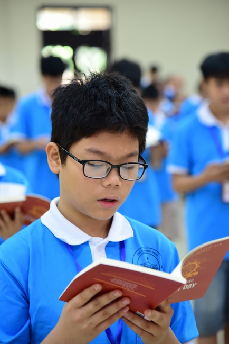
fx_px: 1144
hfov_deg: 11.4
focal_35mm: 120
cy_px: 172
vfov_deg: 17.1
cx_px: 114
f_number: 4.5
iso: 1250
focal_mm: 120
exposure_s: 1/25
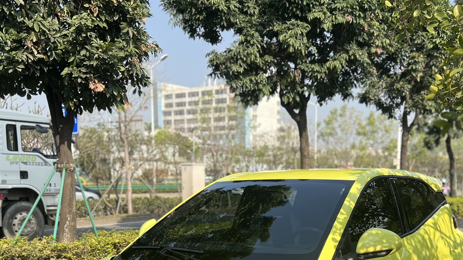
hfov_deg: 44.4
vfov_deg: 25.0
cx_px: 270
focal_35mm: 46
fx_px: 565
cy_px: 246
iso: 50
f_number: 1.5
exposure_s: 1/2571
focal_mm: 5.7
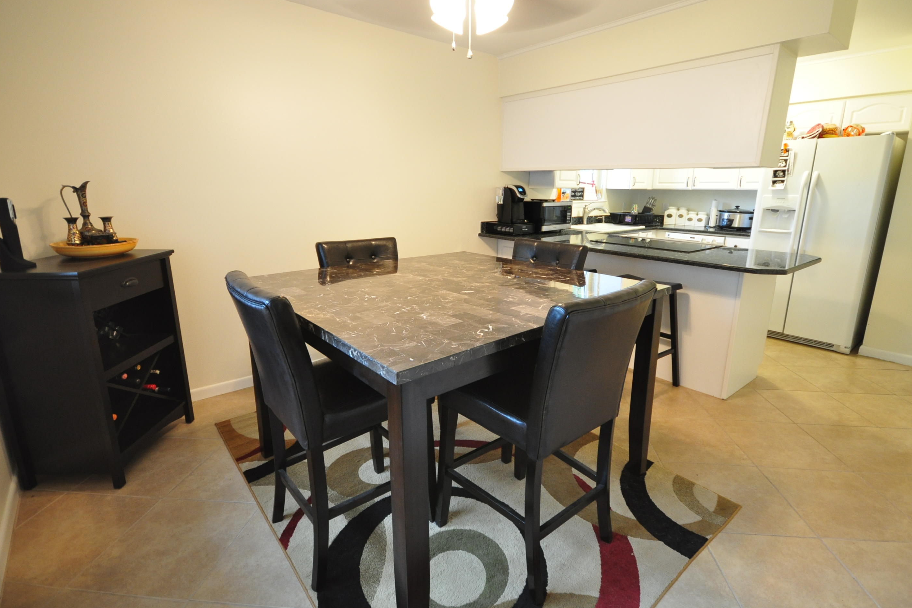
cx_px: 471
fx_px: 444
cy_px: 287
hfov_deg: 91.5
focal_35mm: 18
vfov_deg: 68.7
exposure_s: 1/8
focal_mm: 11
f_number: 5.6
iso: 800
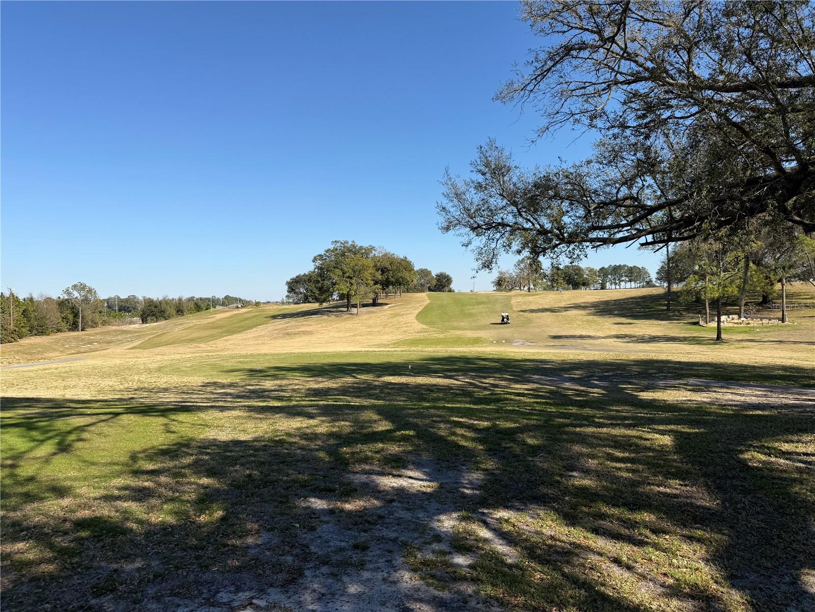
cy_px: 306
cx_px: 408
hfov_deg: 71.6
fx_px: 565
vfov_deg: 56.8
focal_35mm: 24
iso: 80
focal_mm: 6.76
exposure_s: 1/4673
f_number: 1.78
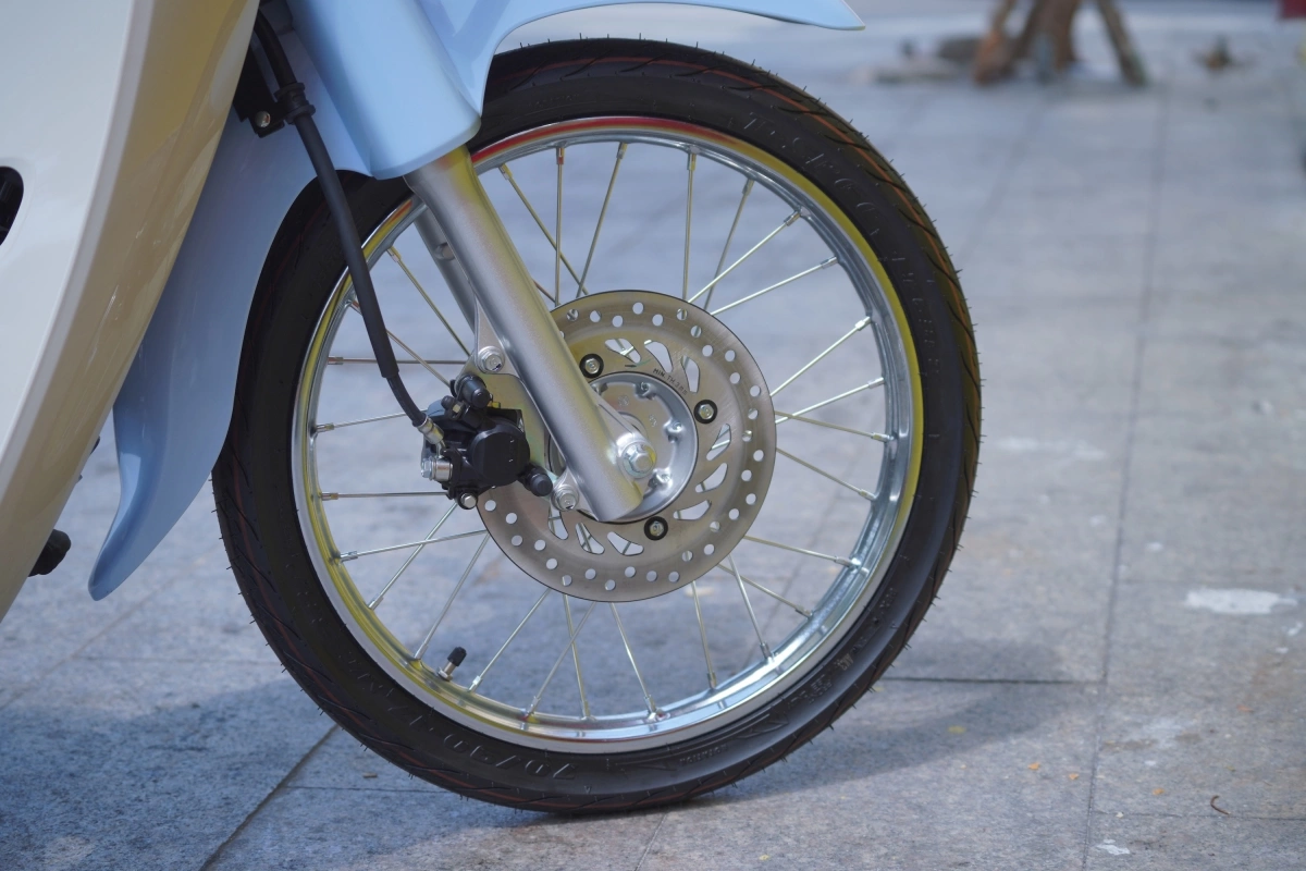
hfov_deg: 28.8
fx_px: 2539
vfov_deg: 19.5
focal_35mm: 70
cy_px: 436
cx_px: 653
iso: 200
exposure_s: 1/500
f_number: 4
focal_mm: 70
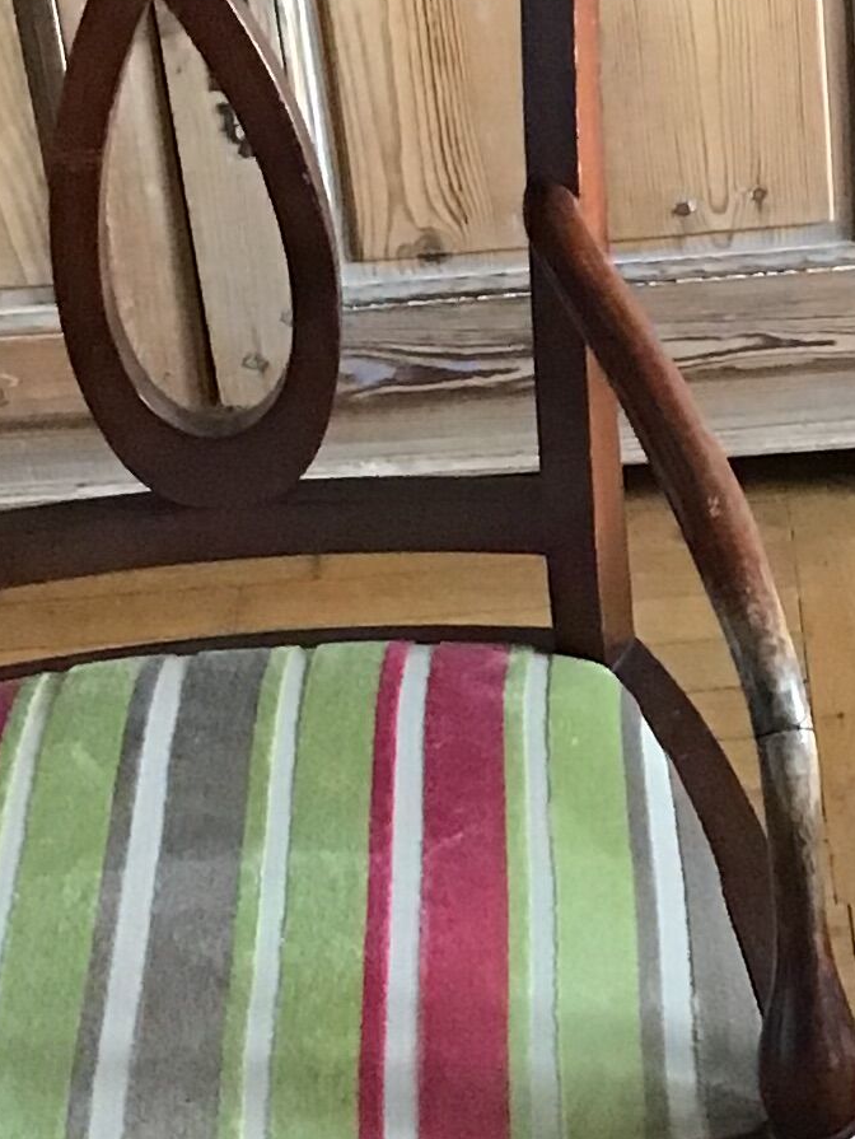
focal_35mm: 113
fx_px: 3719
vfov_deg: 17.4
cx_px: 939
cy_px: 673
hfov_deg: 12.9
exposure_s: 1/25
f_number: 2.4
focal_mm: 3.3
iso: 200
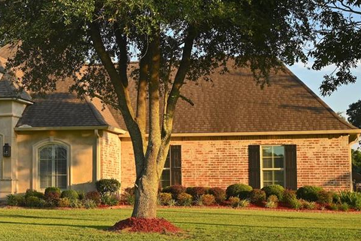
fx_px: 783
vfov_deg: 17.5
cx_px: 53
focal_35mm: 78
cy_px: 129
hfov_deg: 25.4
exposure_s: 1/125
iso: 125
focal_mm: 45
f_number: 9
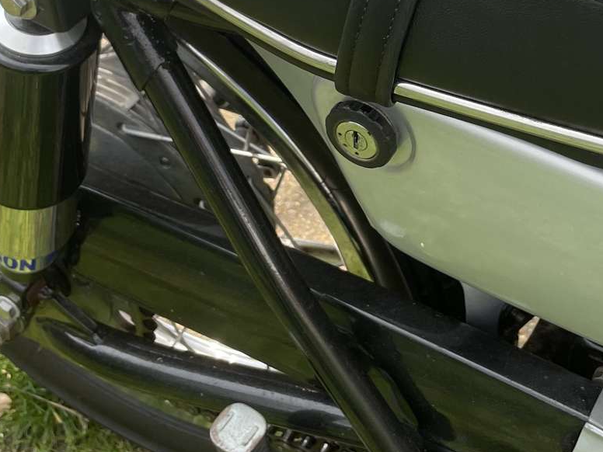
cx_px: 456
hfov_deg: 28.5
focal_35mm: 67
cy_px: -37
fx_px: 1167
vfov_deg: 20.9
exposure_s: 1/433
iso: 32
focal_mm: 4.2
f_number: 1.6
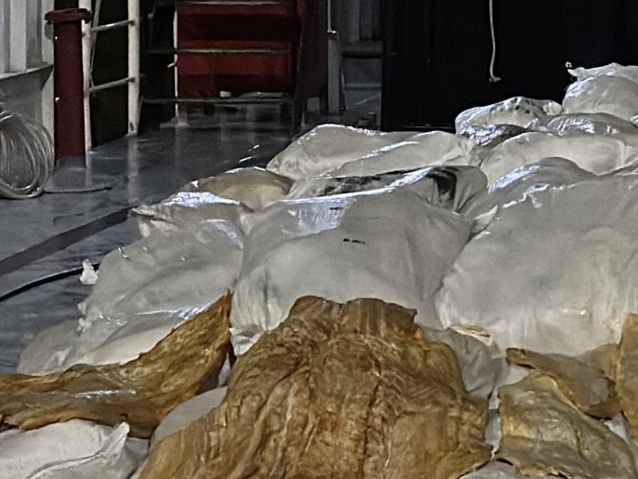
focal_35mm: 179
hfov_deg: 10.7
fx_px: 3300
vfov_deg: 8.3
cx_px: 942
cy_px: 114
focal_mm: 6.86
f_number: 1.78
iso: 800
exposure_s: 1/20
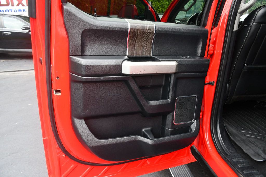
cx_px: 133
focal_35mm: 27
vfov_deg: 47.9
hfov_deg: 67.4
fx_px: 199
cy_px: 88
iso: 400
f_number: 5
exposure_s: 1/250
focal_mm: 18
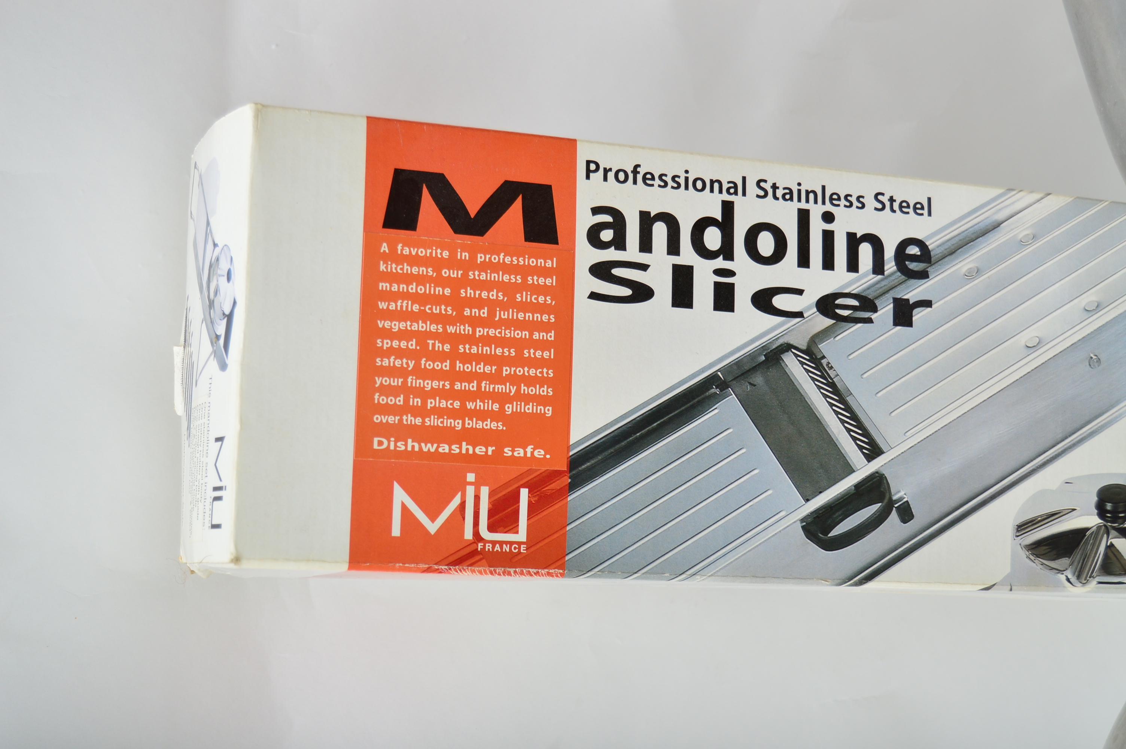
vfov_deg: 20.1
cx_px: 563
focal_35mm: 68
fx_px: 2109
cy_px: 374
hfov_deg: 29.9
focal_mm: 45
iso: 200
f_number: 5.3
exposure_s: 1/200
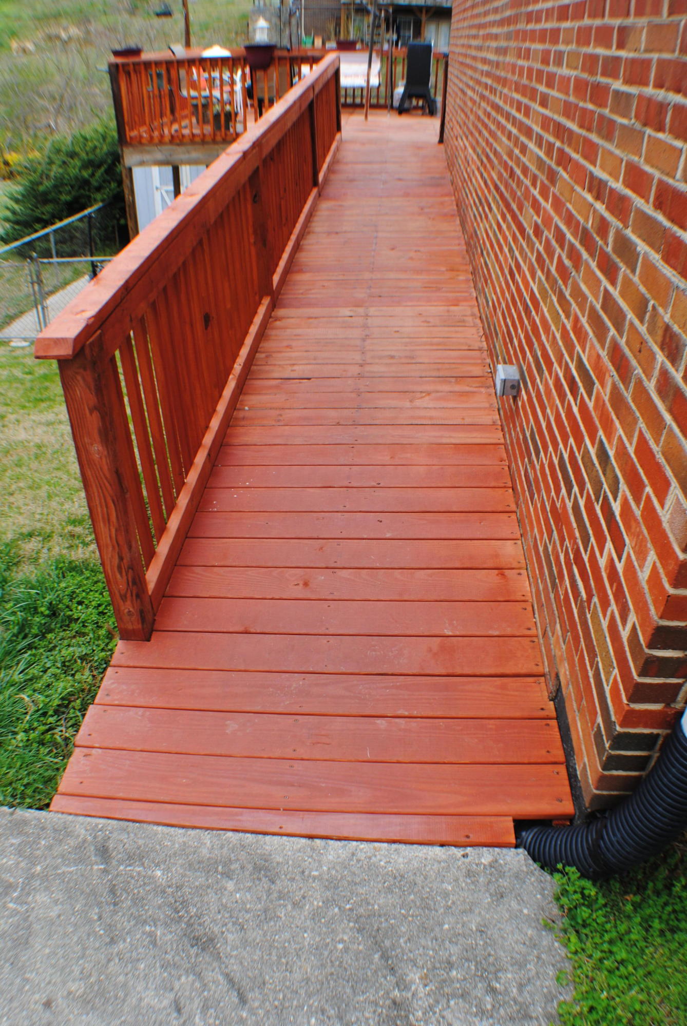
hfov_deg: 40.1
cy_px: 513
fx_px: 942
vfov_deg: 57.2
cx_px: 344
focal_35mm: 33
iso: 140
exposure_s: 1/125
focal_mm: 22
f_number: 5.6
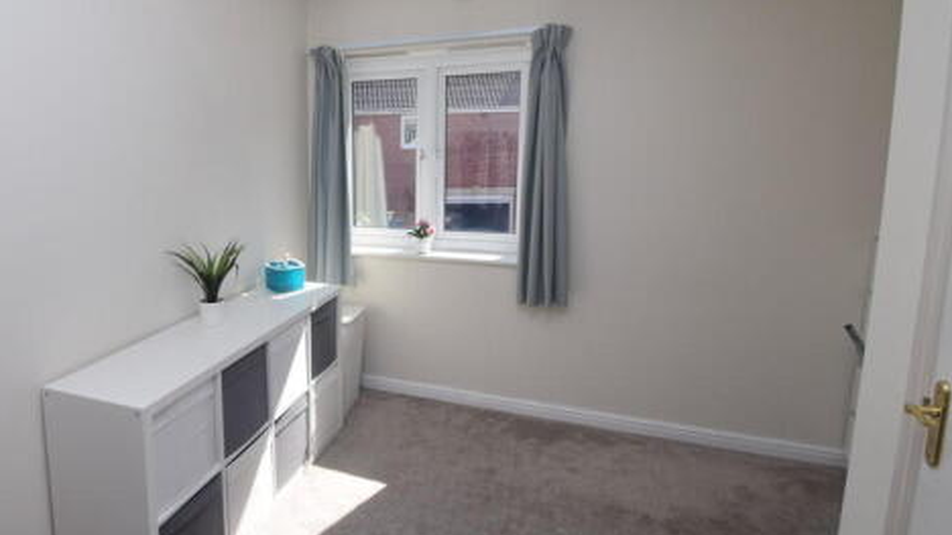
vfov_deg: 51.3
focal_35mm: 22
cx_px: 320
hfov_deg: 78.7
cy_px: 231
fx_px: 555
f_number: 8
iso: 400
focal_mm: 10
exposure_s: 1/250
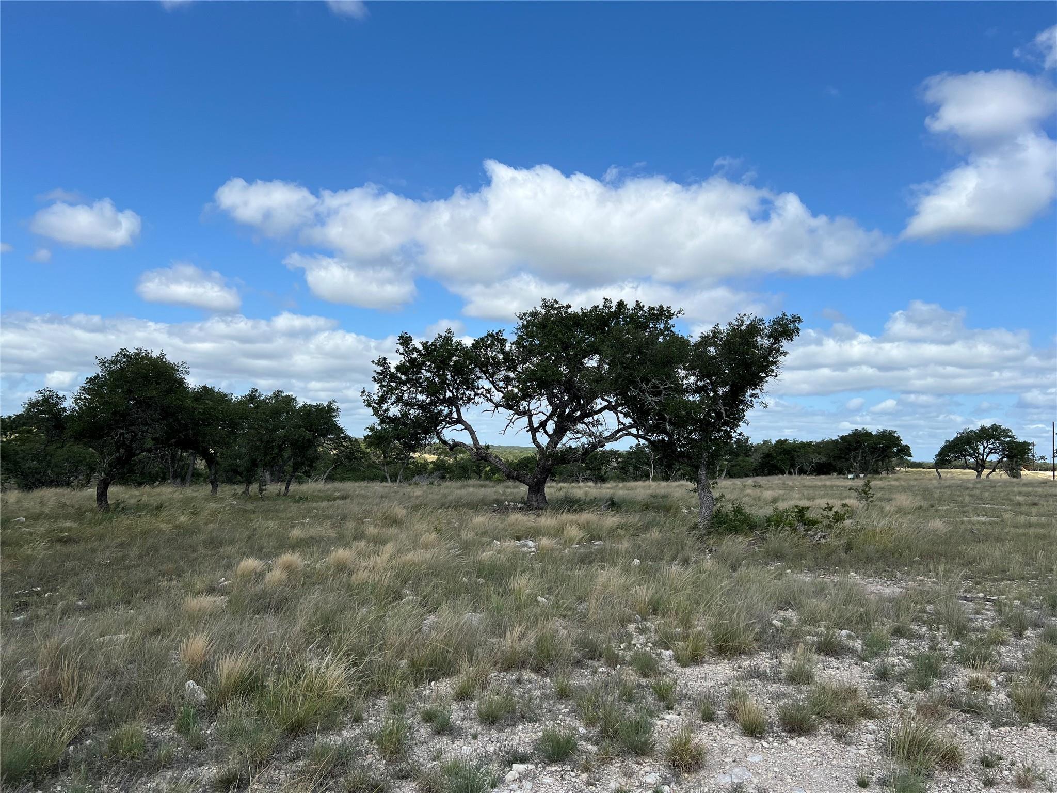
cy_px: 396
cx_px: 528
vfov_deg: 53.1
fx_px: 794
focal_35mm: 26
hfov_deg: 67.3
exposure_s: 1/5587
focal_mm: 5.7
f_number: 1.5
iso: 50
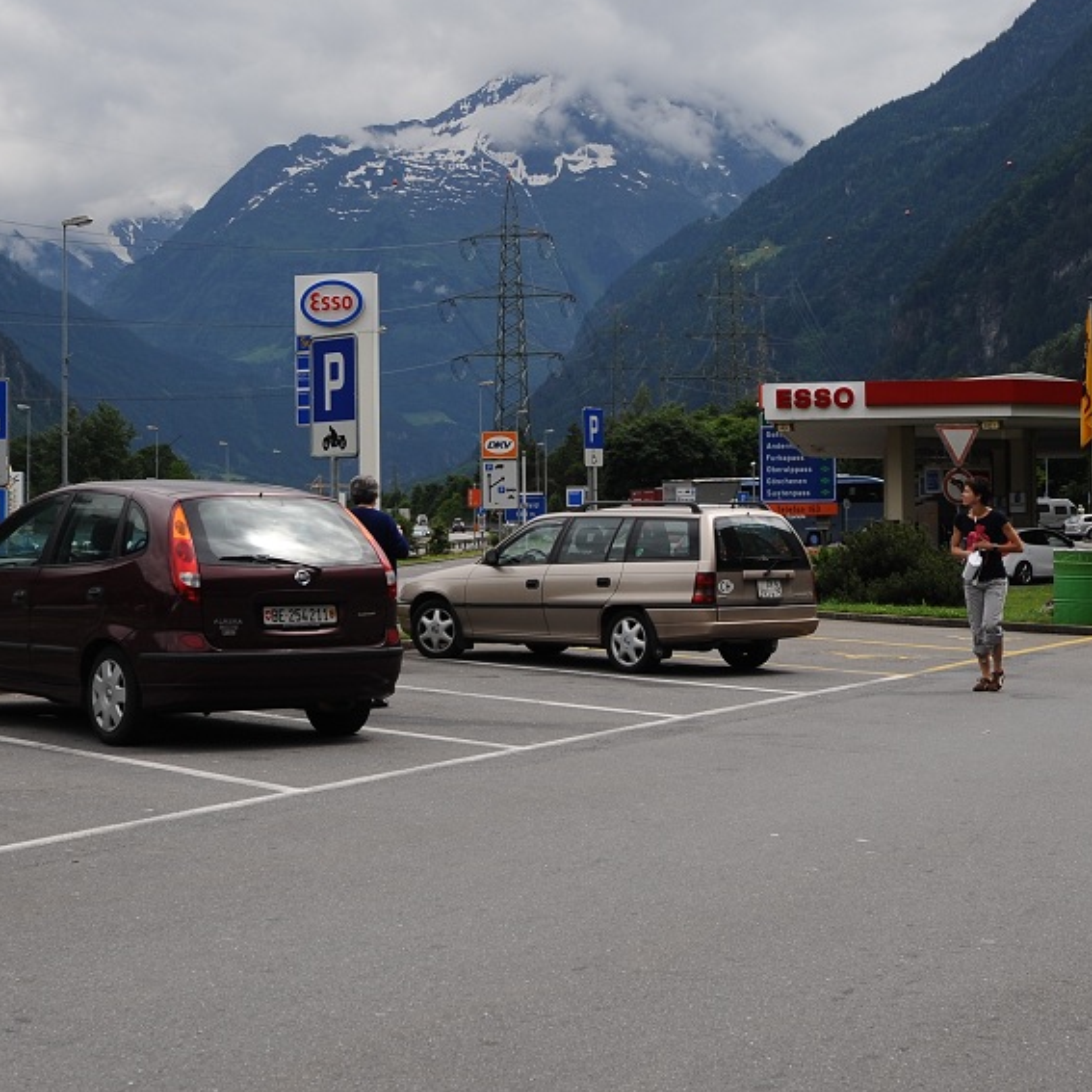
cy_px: 371
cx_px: 493
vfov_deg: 23.3
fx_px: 2641
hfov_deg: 23.4
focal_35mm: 74
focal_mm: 38
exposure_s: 1/320
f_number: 9
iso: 200
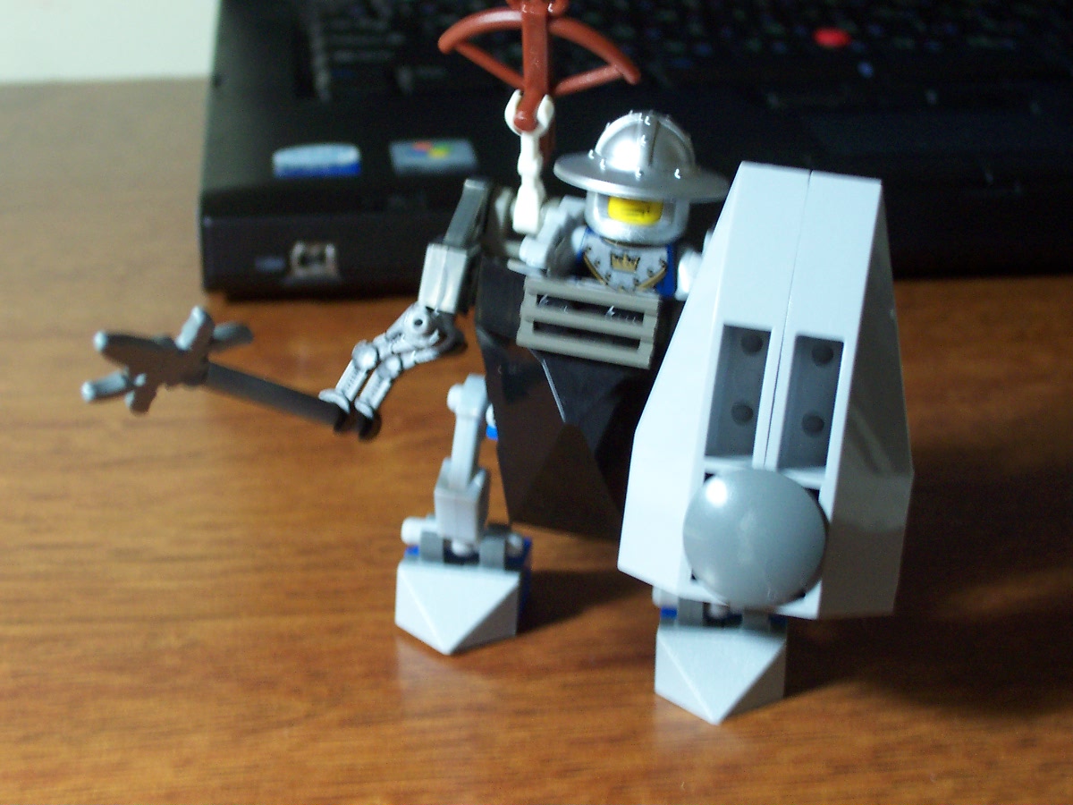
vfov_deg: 20.7
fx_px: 2201
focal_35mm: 71
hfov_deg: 27.4
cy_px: 402
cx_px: 536
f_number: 4
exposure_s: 1/10
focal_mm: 10.8
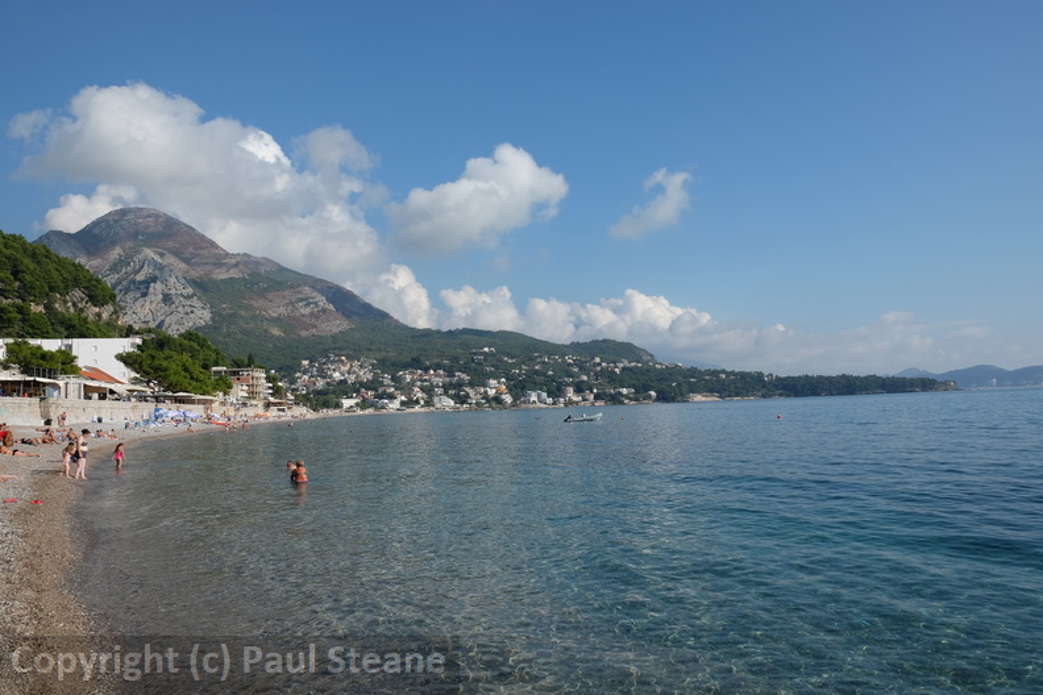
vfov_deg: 47.9
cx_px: 522
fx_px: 782
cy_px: 348
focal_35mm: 27
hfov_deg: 67.4
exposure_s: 1/350
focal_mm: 18
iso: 200
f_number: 9
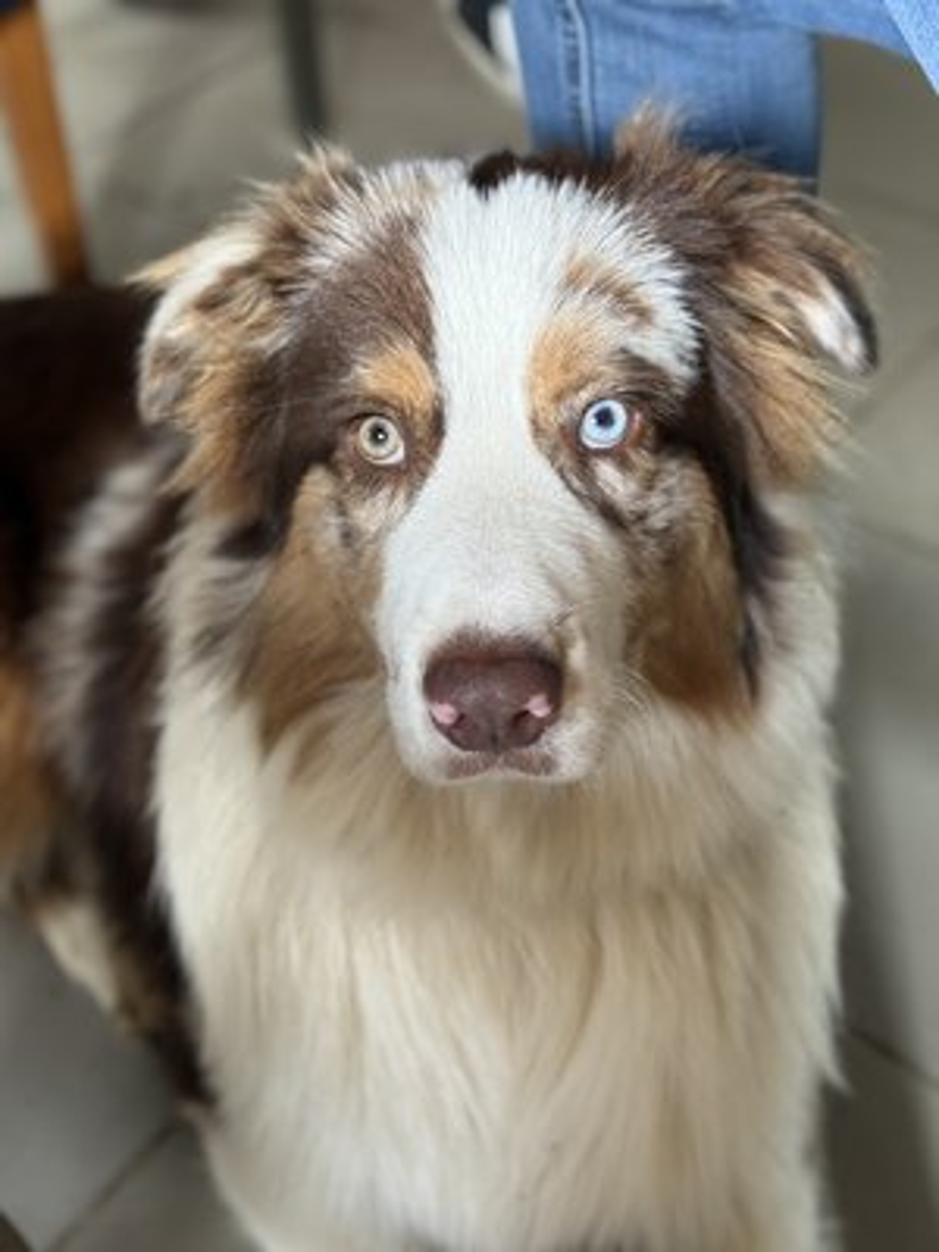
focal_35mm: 48
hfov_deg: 30.3
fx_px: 1736
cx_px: 470
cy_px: 626
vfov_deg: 39.7
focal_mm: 6.76
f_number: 1.78
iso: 125
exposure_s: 1/60
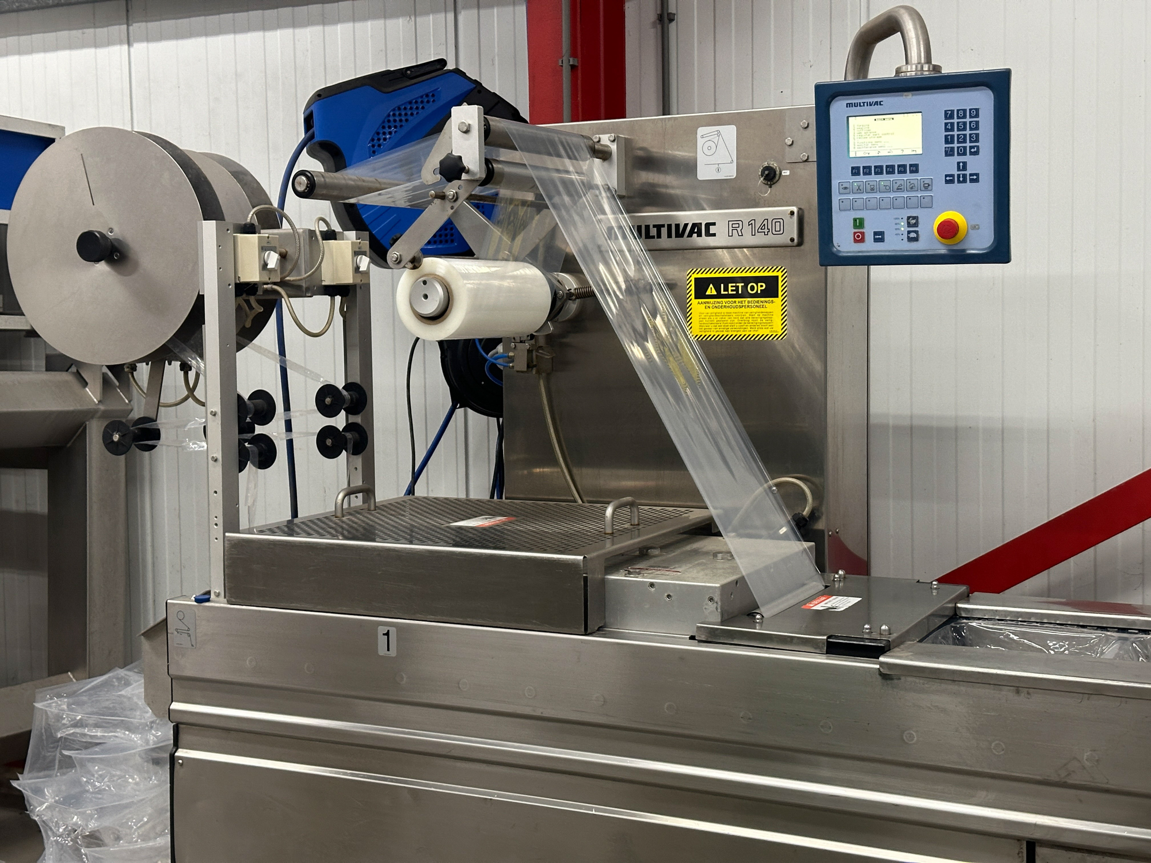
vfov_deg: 30.3
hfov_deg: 39.7
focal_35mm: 48
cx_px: 576
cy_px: 432
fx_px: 1596
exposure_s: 1/50
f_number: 1.8
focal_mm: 6.86
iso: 250
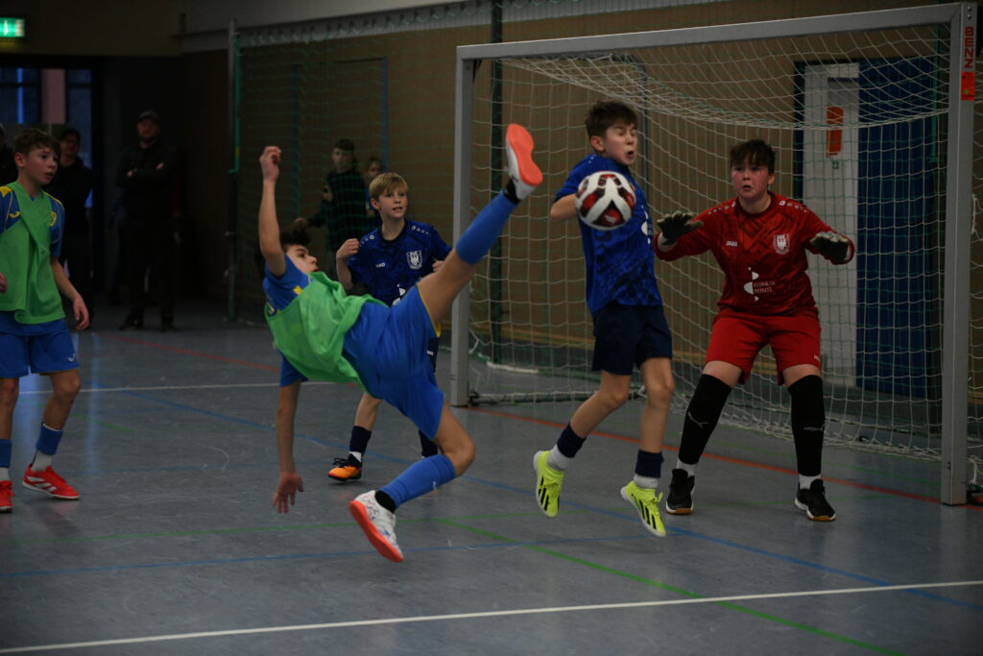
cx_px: 492
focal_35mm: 102
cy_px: 328
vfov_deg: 13.4
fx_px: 2785
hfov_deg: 20.0
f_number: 2.8
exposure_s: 1/1250
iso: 5000
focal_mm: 102
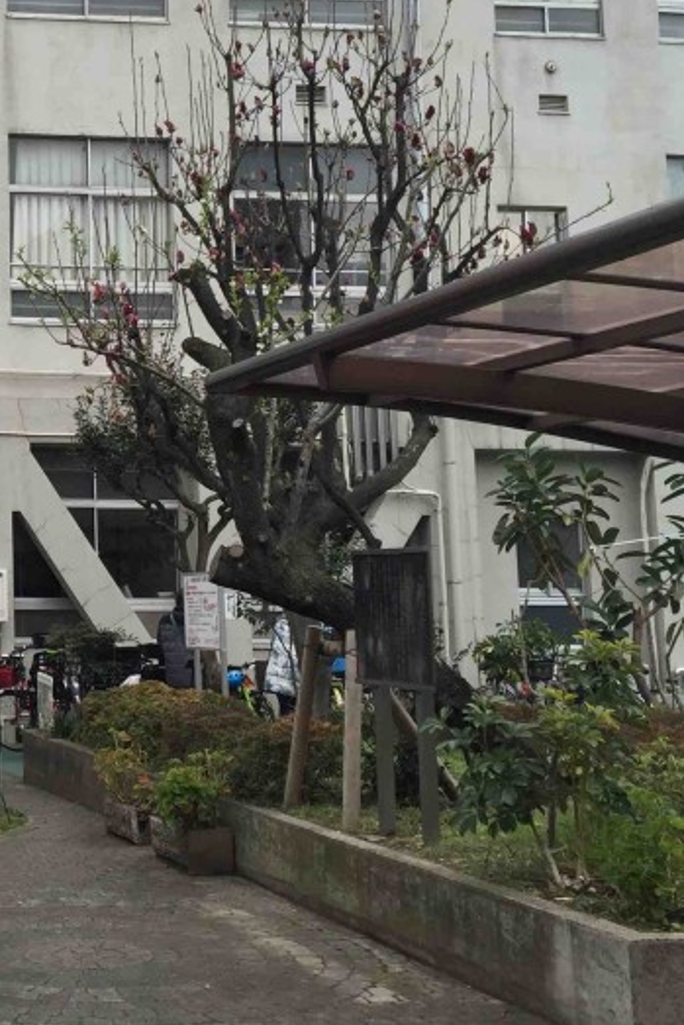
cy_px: 366
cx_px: -157
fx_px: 1680
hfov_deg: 21.3
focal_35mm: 59
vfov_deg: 33.7
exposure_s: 1/590
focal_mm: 4.15
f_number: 2.2
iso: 32
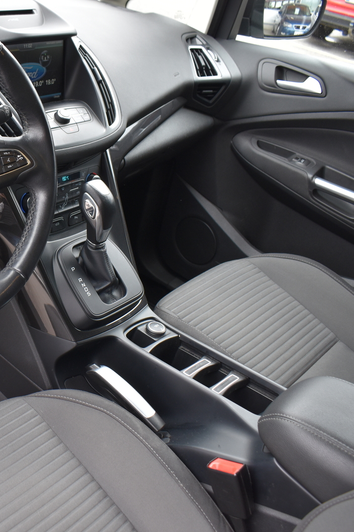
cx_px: 2
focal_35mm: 41
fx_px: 605
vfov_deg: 47.4
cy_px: 268
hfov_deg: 30.4
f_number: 4.8
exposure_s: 1/90
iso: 400
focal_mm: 18
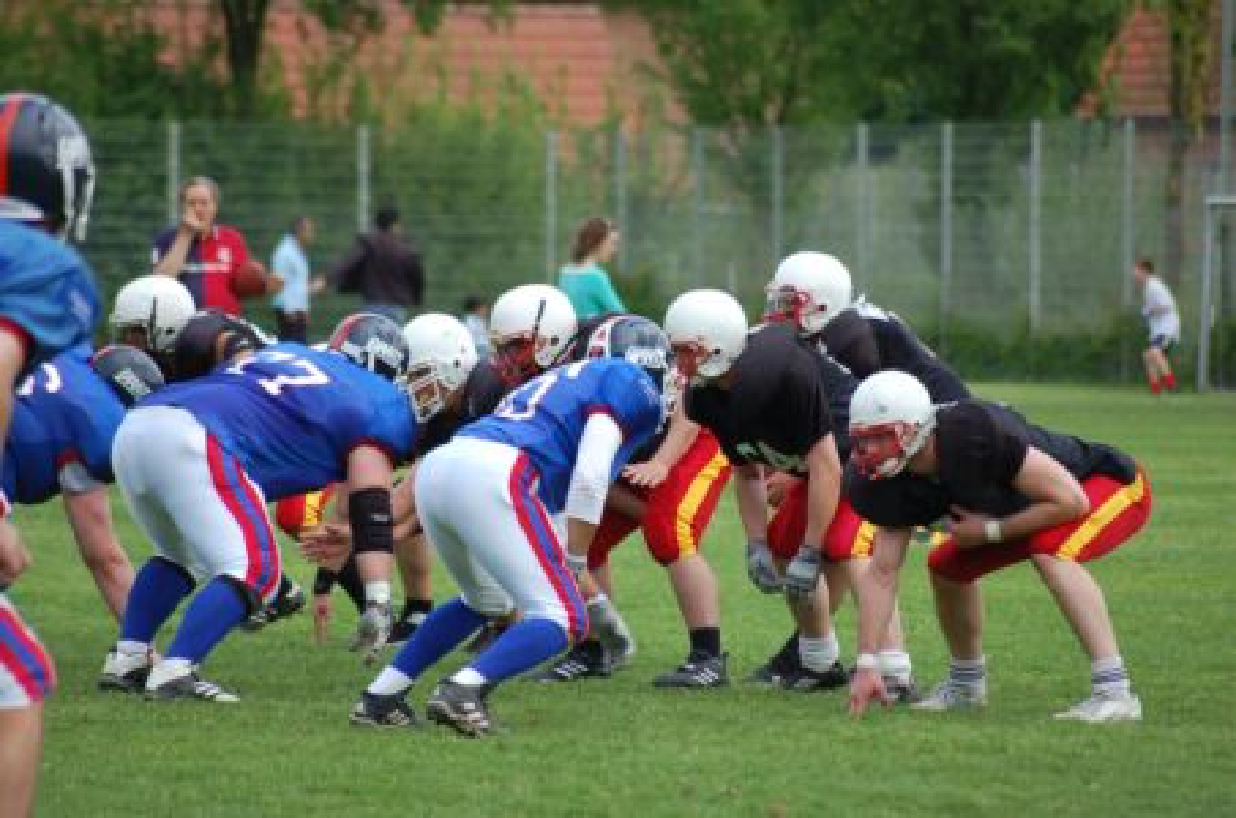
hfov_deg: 6.3
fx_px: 11306
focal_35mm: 330
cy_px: 409
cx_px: 618
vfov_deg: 4.1
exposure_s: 1/800
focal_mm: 220
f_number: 5.3
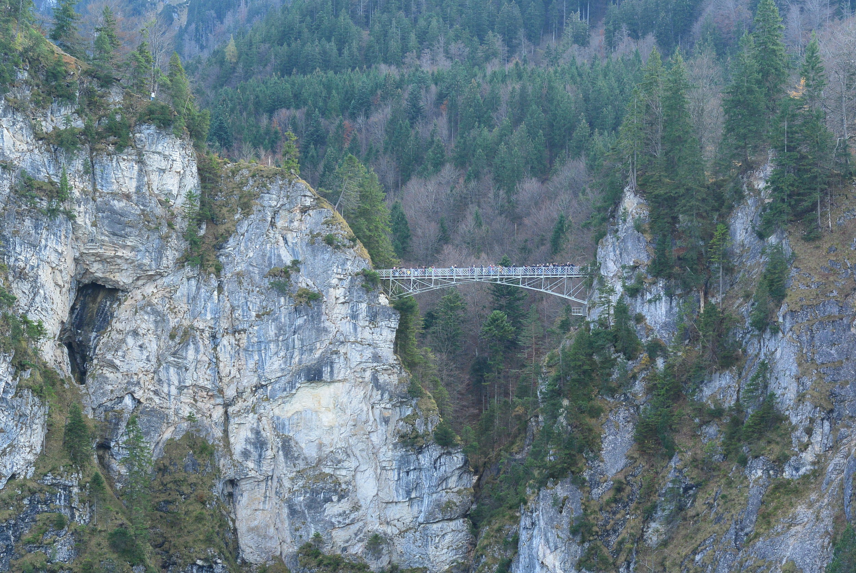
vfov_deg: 18.5
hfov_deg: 27.3
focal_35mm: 74
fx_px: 1762
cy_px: 286
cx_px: 428
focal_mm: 27.5
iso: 280
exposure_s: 1/125
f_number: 5.6
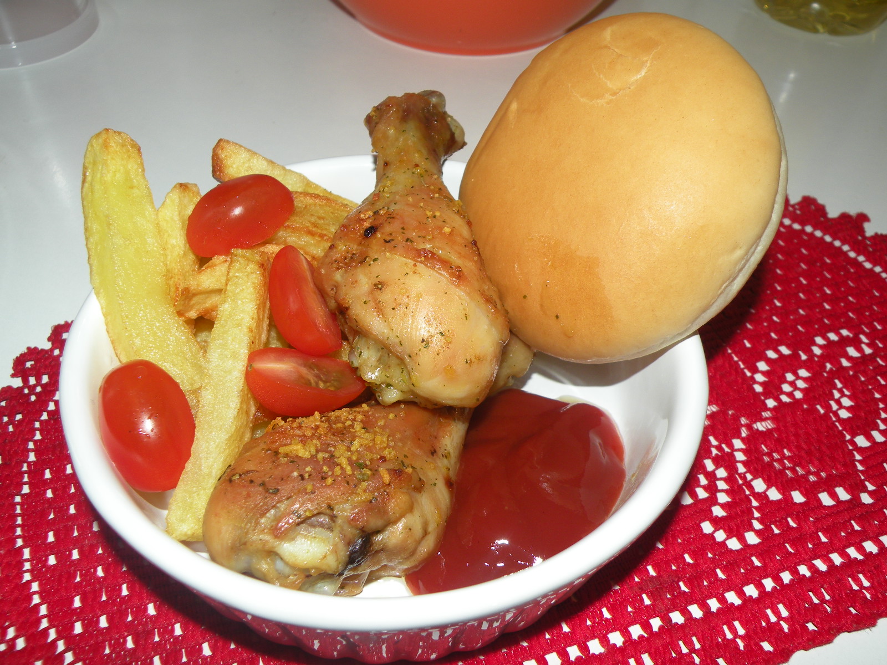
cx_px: 444
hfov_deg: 55.4
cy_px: 332
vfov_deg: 42.9
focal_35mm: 33
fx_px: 846
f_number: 3.2
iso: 64
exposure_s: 1/60
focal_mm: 5.8
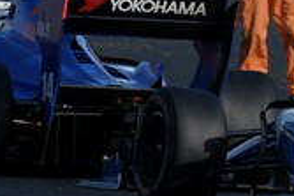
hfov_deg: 1.1
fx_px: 15738
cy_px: -152
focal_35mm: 1929
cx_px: 76
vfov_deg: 0.7
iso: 200
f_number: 8
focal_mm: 448
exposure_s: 1/800
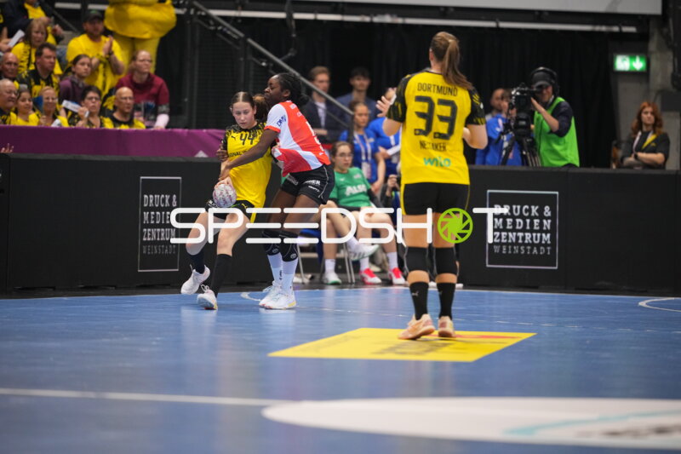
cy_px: 227
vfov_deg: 4.6
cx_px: 340
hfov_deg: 6.9
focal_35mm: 300
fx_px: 5673
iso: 4000
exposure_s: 1/1600
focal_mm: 300
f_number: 2.8
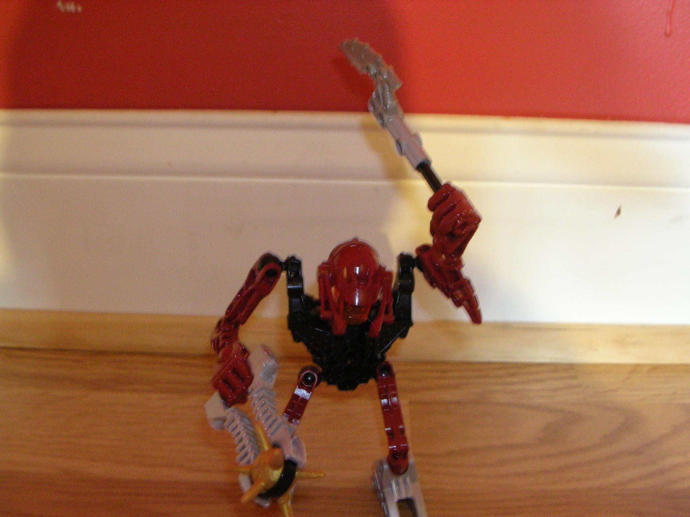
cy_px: 258
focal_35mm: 38
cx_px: 345
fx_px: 757
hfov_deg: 49.0
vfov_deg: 37.7
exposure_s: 1/3.8
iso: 200
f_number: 2.8
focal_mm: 5.8
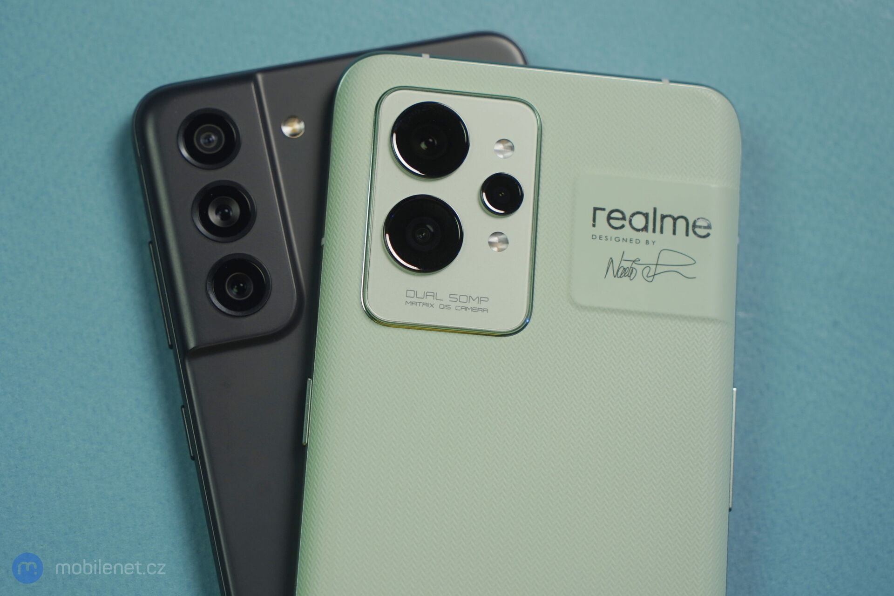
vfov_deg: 19.5
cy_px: 298
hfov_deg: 28.8
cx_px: 447
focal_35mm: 70
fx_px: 1738
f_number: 5.6
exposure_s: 1/160
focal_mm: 70
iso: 400
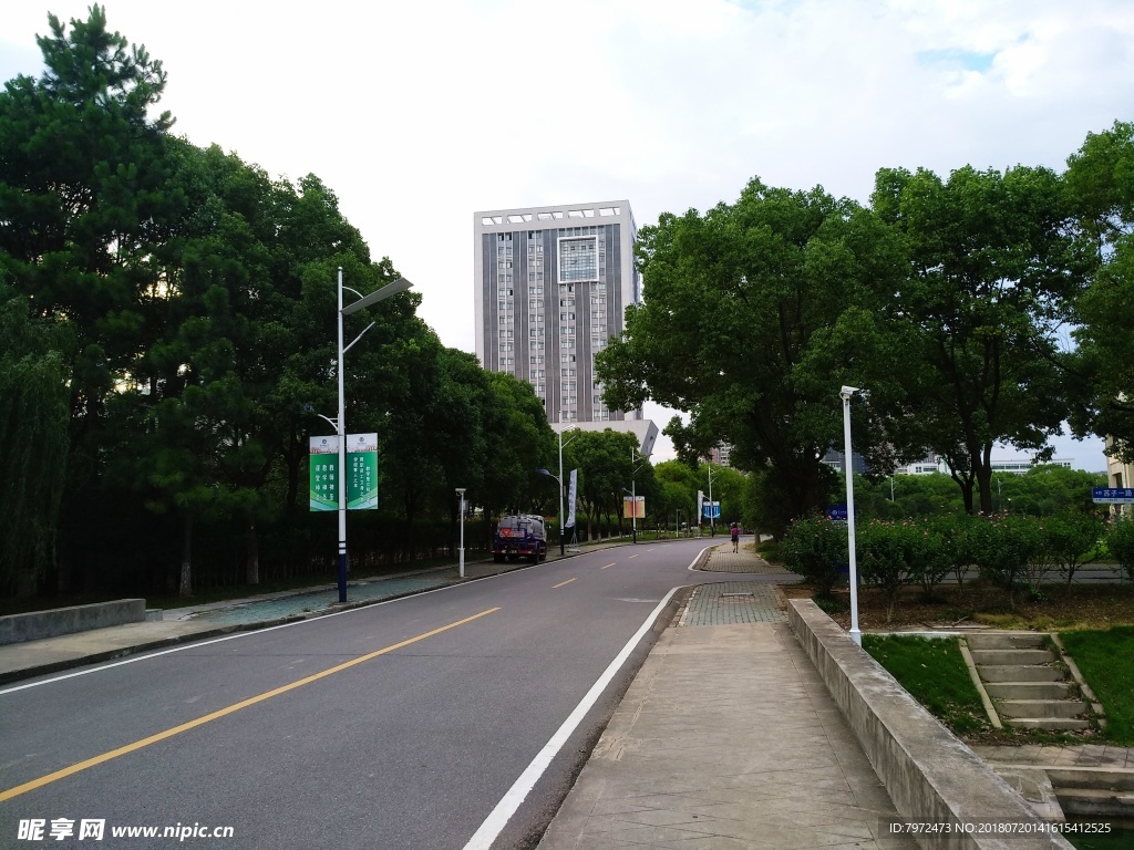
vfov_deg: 61.1
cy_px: 425
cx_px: 567
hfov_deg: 76.4
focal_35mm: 22
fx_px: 721
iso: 125
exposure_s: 1/117
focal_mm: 3.81
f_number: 2.2
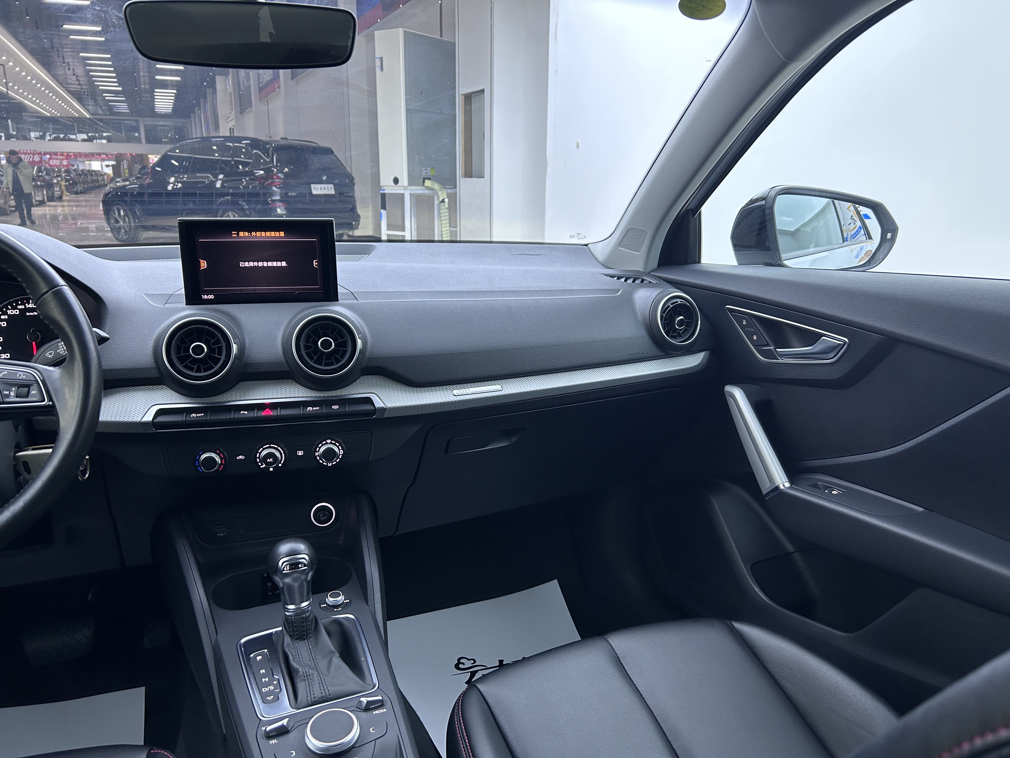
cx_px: 505
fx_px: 759
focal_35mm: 26
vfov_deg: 53.1
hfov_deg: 67.3
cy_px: 379
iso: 125
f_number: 1.5
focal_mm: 5.7
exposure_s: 1/49
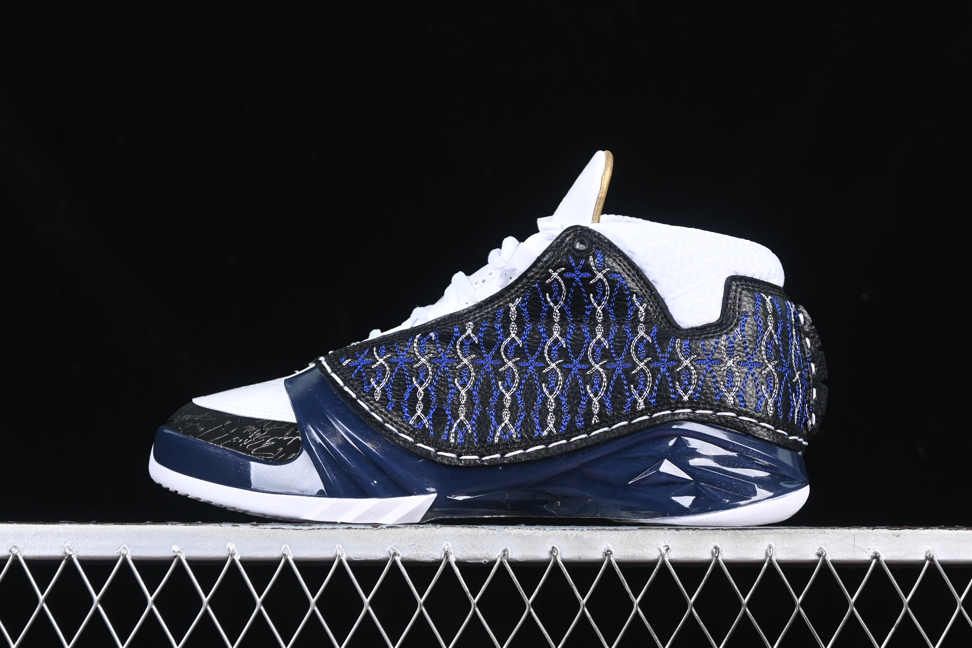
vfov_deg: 18.2
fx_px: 2025
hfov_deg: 27.0
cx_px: 486
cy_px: 324
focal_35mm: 75
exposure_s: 1/50
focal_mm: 50
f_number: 6.3
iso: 160
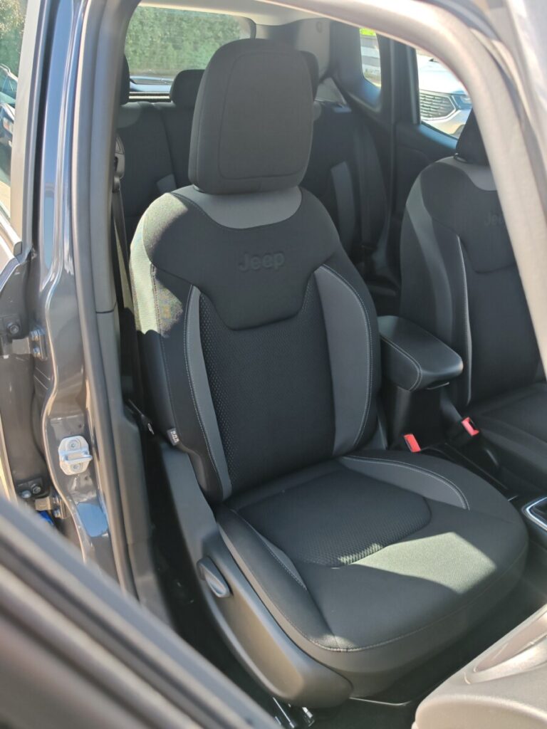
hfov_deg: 51.4
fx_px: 569
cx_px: 274
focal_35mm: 27
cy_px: 364
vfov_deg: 65.3
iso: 80
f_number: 2
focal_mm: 6.83
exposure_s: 1/450
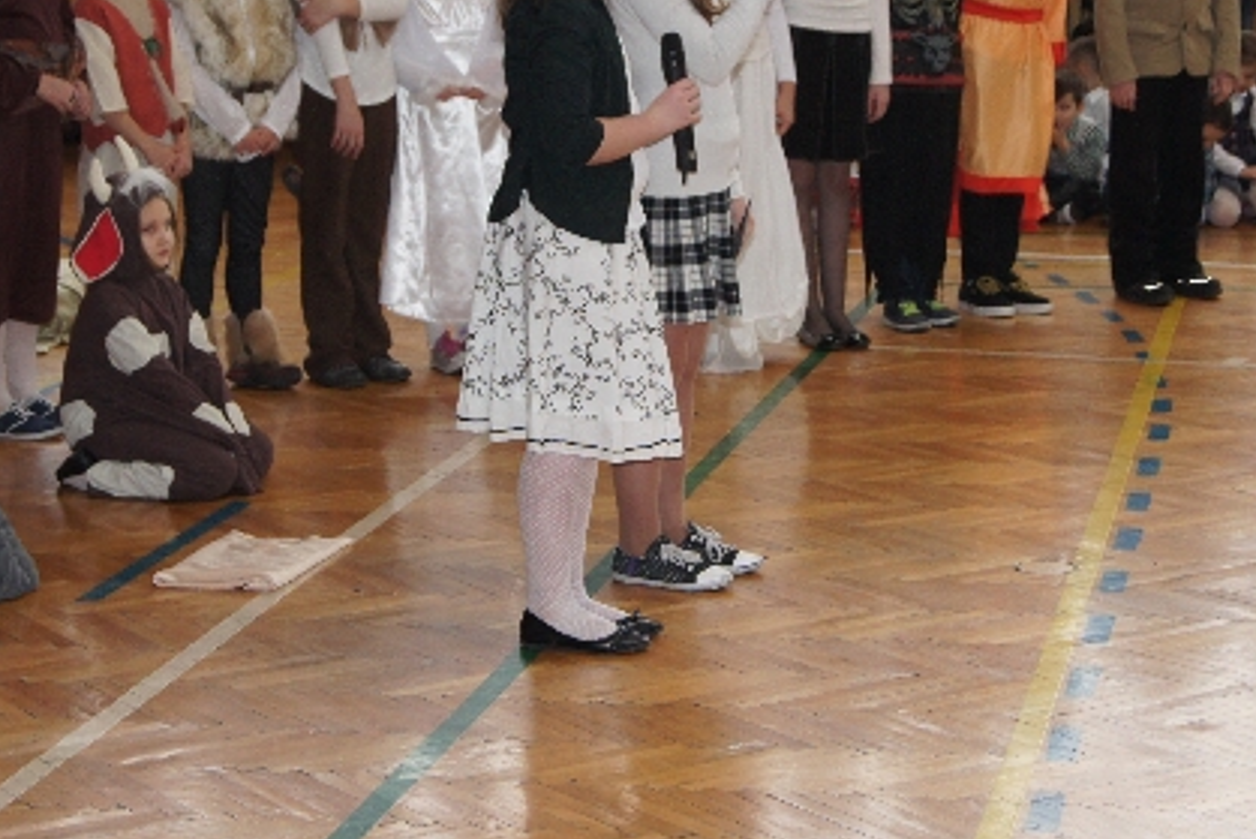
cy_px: 278
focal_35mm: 97
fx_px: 3375
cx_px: 592
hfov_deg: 21.1
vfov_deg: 14.1
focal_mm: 45
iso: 800
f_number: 5.6
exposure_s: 1/60
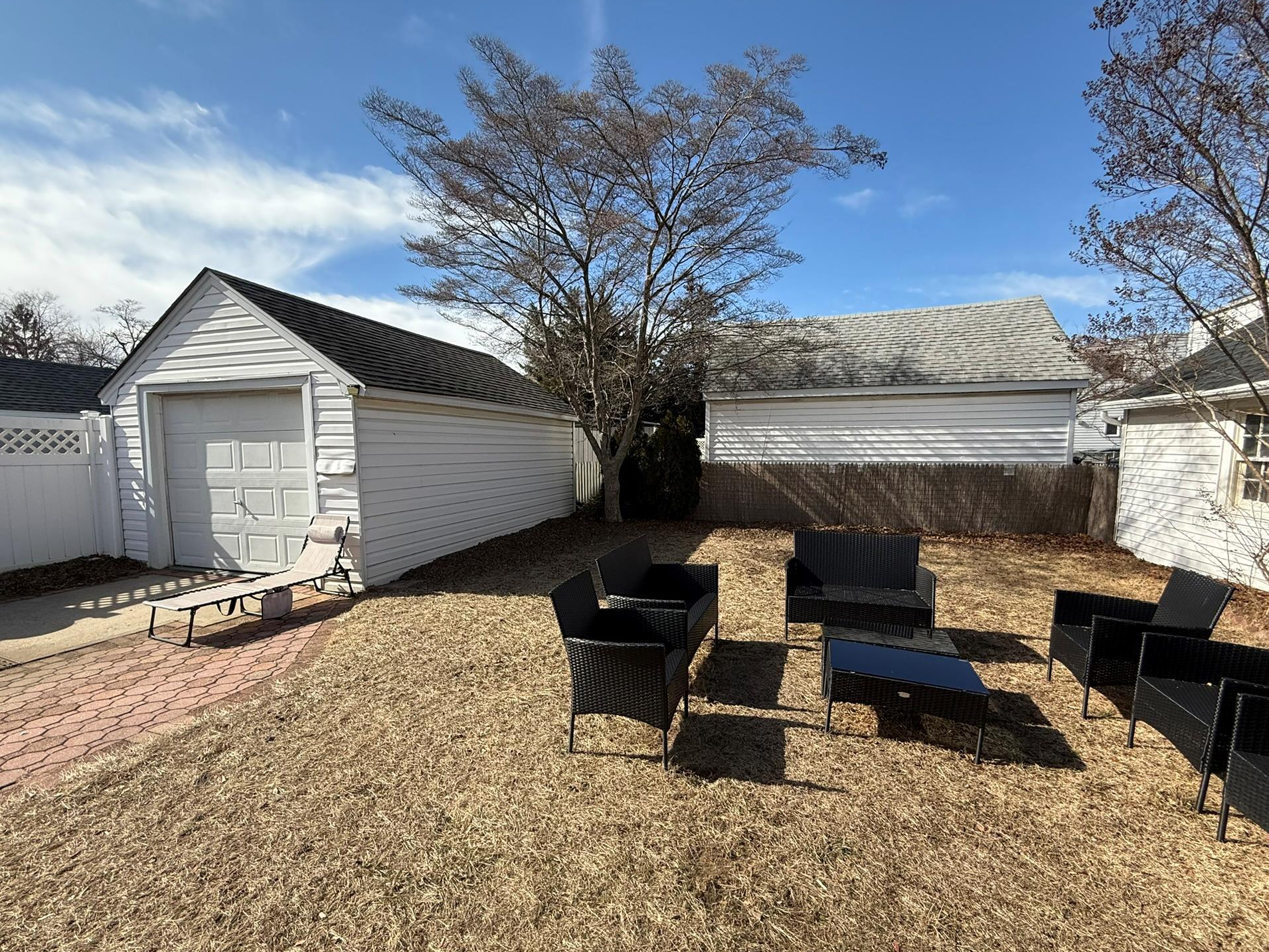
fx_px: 550
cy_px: 505
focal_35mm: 15
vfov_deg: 81.7
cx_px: 616
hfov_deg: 98.1
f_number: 2.2
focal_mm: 2.22
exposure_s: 1/1167
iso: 50
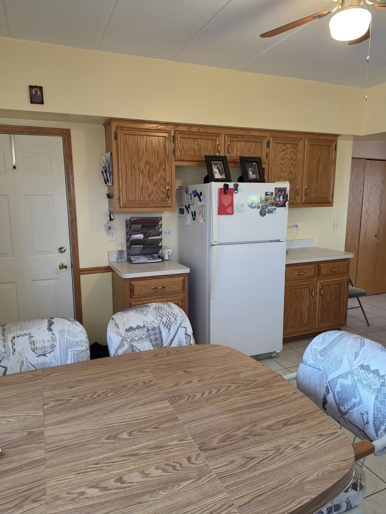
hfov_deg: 58.9
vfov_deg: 73.9
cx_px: 193
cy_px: 257
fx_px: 342
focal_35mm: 23
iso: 200
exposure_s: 1/120
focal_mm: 6.5
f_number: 1.4
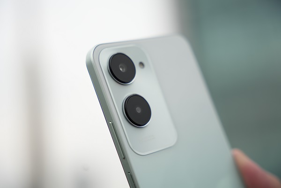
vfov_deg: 19.5
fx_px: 546
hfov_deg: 28.8
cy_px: 94
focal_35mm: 70
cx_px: 140
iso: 160
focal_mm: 70
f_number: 2.8
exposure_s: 1/160
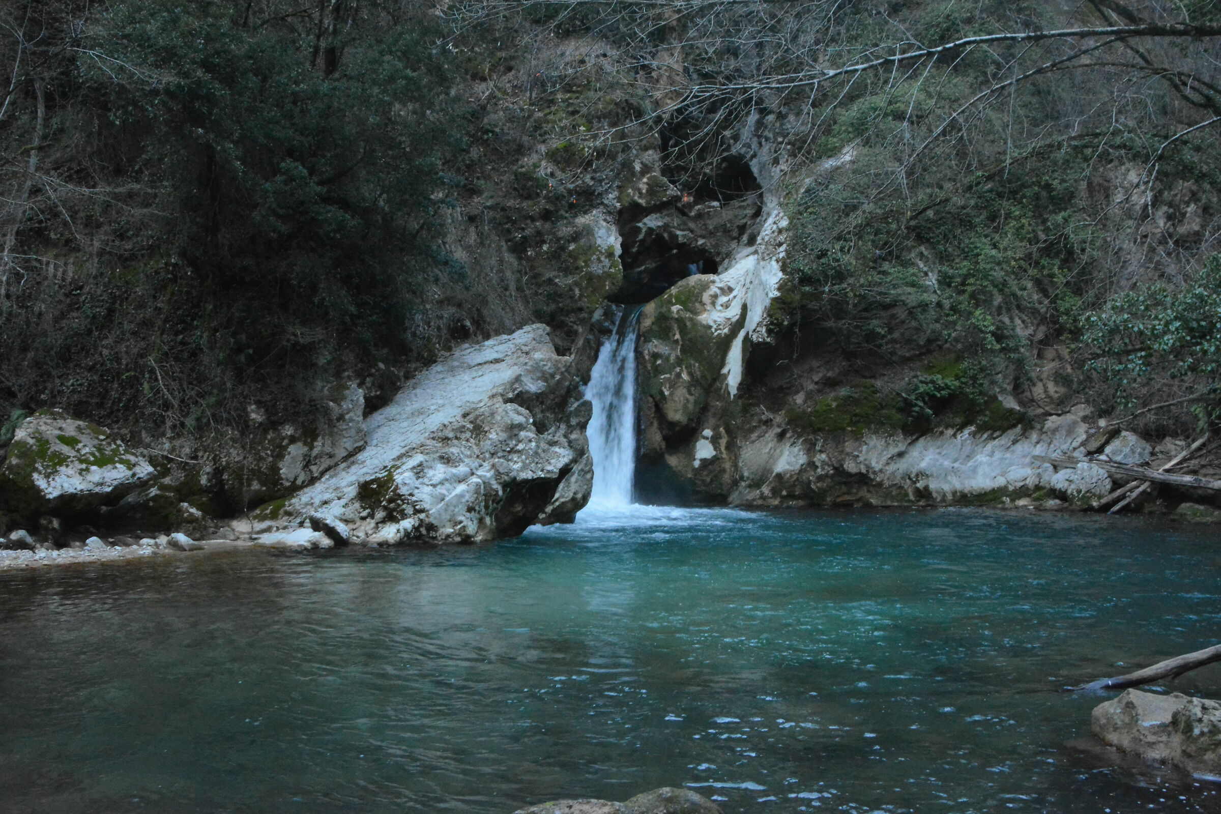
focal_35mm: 33
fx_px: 1119
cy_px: 407
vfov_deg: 40.0
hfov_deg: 57.2
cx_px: 610
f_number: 18
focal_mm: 22
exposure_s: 1/60
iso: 6400
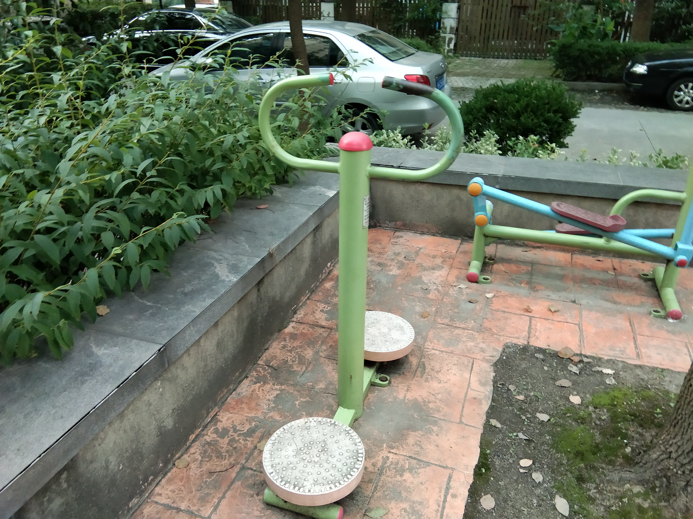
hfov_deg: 58.4
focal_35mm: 31
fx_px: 621
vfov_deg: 45.4
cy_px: 260
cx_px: 346
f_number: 2.2
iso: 200
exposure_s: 1/33.3
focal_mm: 3.69
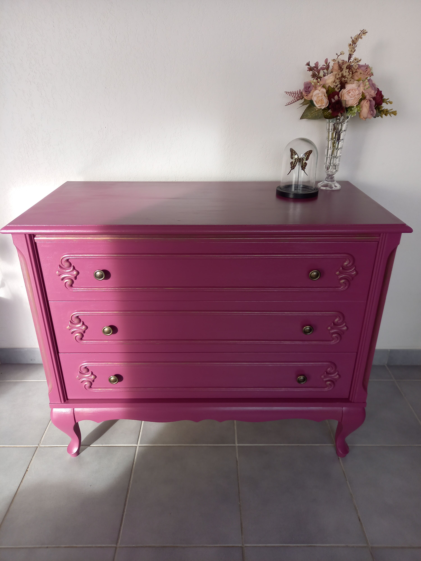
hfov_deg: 54.9
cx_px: 210
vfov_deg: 69.4
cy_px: 280
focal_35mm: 25
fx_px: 405
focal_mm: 4.65
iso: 64
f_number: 1.8
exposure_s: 1/100
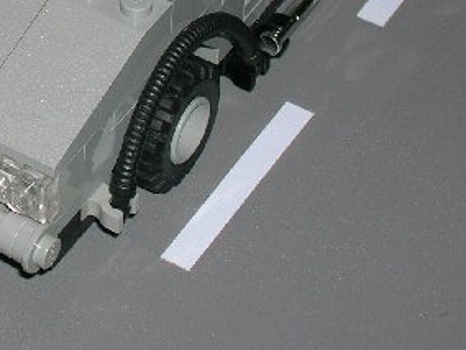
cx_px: -57
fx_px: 2585
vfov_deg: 7.7
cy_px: -94
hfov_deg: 10.2
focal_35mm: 192
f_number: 3.9
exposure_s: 1/60.1
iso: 50
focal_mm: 11.7
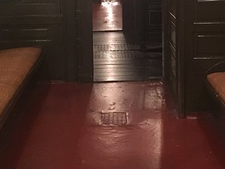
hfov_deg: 28.9
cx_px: 129
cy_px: 5
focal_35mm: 67
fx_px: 436
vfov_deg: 21.3
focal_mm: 4.15
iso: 320
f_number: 2.2
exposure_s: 1/15
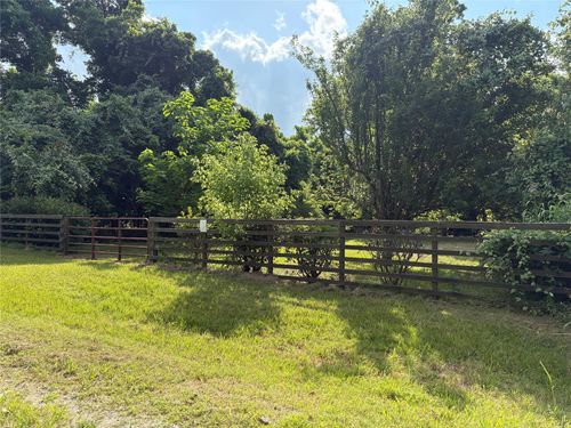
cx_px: 286
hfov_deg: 67.3
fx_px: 429
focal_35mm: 26
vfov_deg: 53.1
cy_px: 214
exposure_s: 1/1799
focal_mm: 5.96
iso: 64
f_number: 1.6
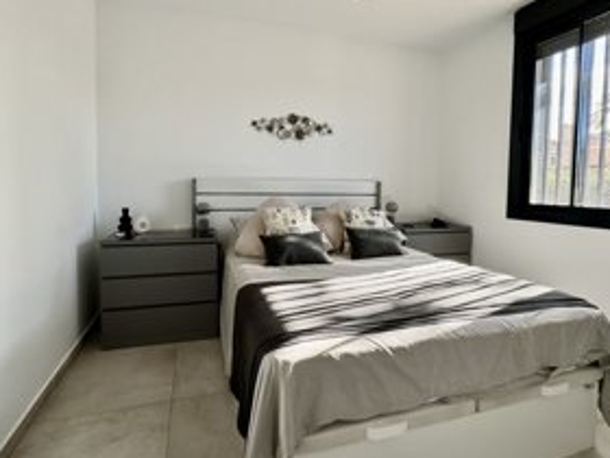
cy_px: 201
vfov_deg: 71.3
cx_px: 285
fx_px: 317
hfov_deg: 87.6
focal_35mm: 18
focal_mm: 2.22
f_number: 2.2
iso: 50
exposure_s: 1/99
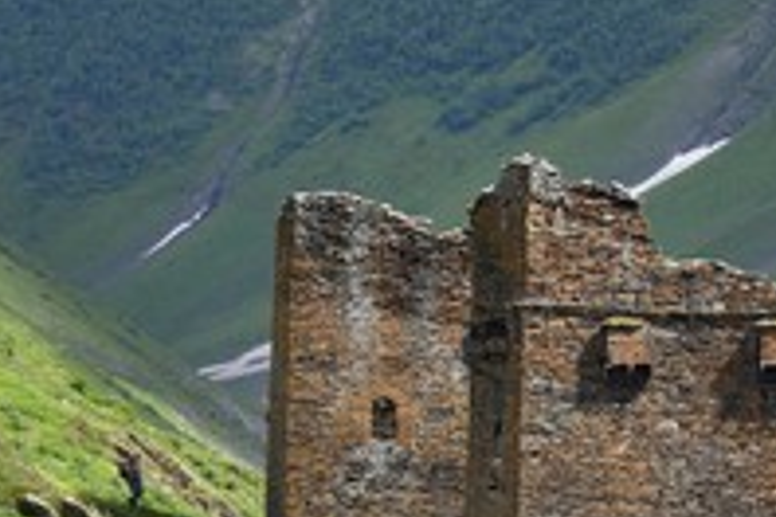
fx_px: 7307
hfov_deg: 6.1
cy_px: 505
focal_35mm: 339
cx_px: 784
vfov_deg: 4.1
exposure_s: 1/250
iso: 200
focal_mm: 160
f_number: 7.1
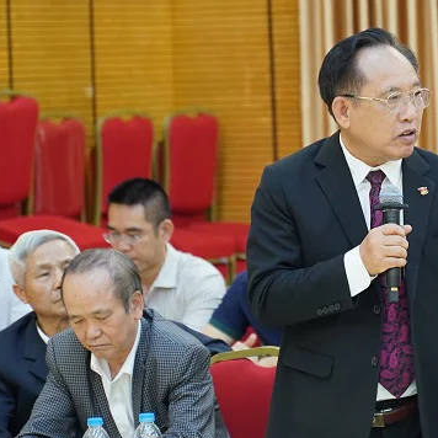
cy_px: 228
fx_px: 3063
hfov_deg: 8.1
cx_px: 449
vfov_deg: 8.2
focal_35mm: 214
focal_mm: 75
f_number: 3.2
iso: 1000
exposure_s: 1/160
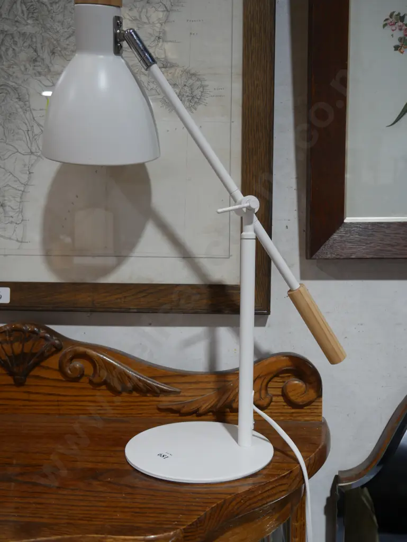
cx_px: 204
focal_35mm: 32
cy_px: 271
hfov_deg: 44.2
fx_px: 501
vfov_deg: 56.8
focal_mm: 16
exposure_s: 1/60
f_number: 3.6
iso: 320
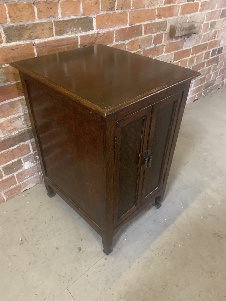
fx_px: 226
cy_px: 150
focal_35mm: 26
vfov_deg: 67.3
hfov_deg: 53.1
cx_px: 113
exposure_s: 1/33
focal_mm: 4.25
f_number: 1.8
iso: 400
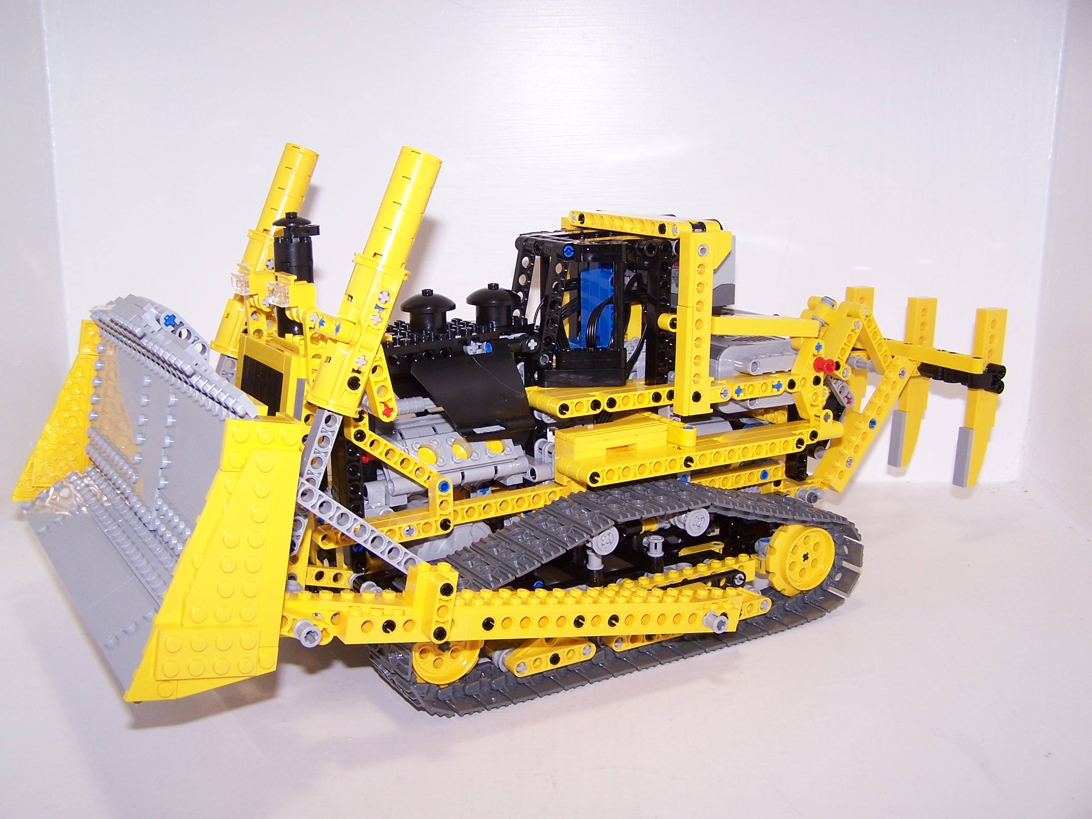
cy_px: 410
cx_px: 546
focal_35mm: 38
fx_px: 1199
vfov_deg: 37.7
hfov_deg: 49.0
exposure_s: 1/60
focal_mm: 6.3
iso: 80
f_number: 2.8
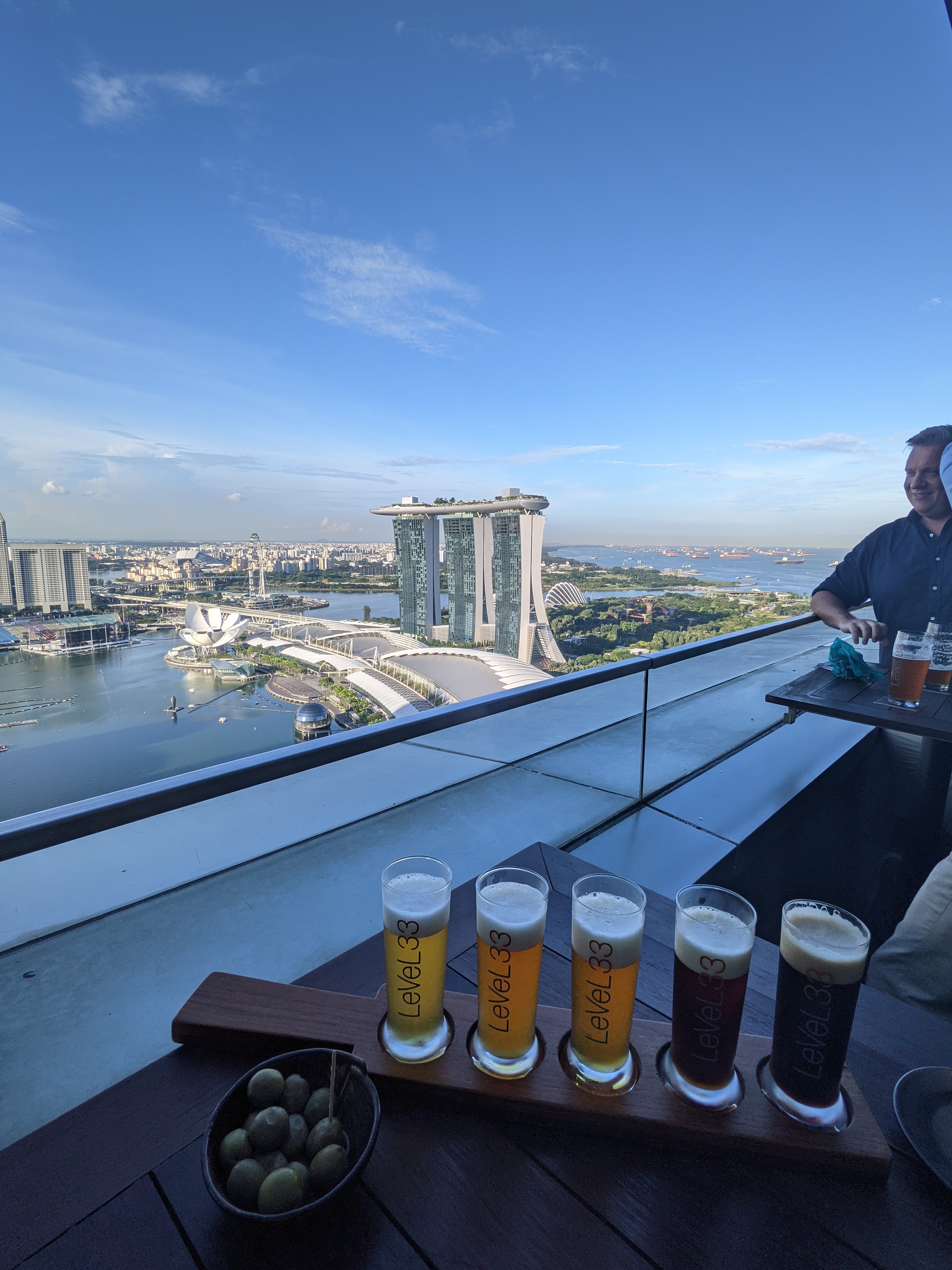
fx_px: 587
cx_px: 476
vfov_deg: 94.5
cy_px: 635
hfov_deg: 78.1
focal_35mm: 16
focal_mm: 2.22
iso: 37
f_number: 2.2
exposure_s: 1/602
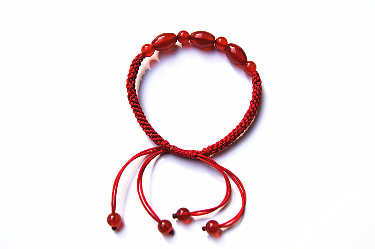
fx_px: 437
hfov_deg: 46.4
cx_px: 188
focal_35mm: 42
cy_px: 124
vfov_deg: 31.8
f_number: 5.6
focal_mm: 28
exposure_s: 1/1000
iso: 200
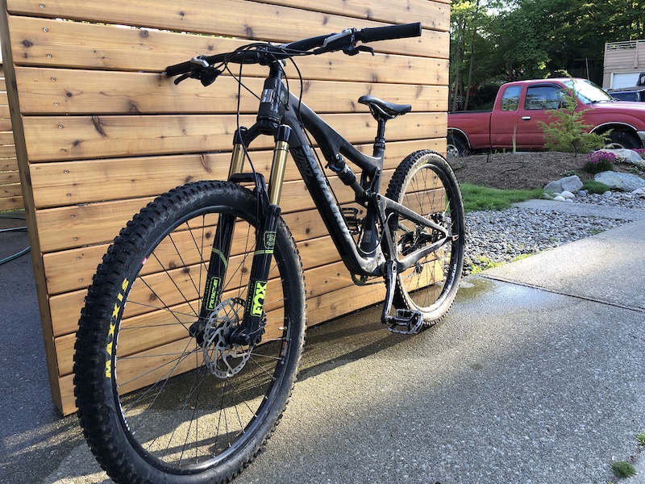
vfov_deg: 49.7
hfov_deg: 63.4
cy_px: 242
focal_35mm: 28
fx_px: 522
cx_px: 322
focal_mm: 3.99
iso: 25
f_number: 1.8
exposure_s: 1/120
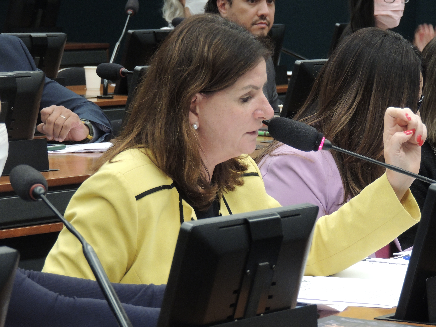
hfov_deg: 9.9
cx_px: 218
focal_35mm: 200
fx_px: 2519
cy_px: 164
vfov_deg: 7.4
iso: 400
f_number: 4.6
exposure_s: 1/30
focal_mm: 35.6
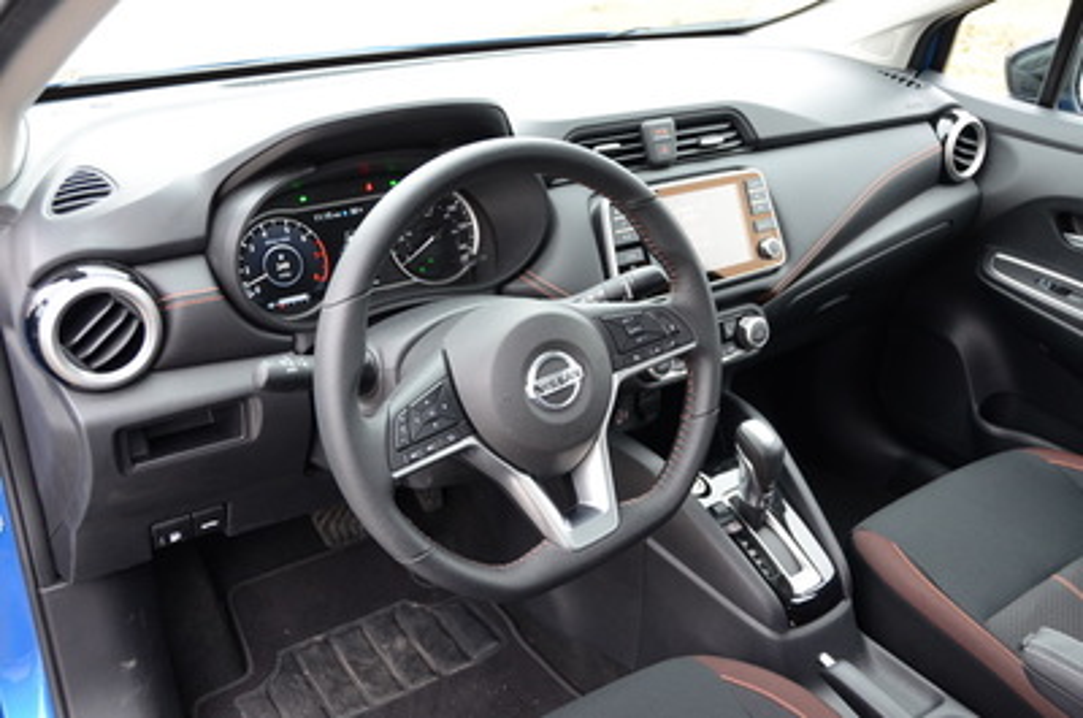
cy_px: 359
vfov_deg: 39.8
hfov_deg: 57.3
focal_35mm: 33
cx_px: 542
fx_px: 991
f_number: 4.5
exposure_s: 1/80
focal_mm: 22
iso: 800
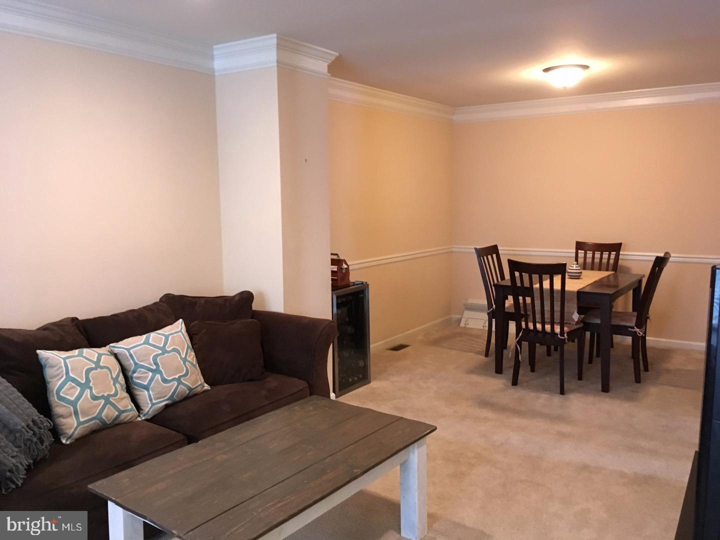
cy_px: 270
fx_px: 603
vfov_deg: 48.2
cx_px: 360
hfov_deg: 61.7
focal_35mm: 29
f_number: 2.2
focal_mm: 4.15
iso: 200
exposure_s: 1/15
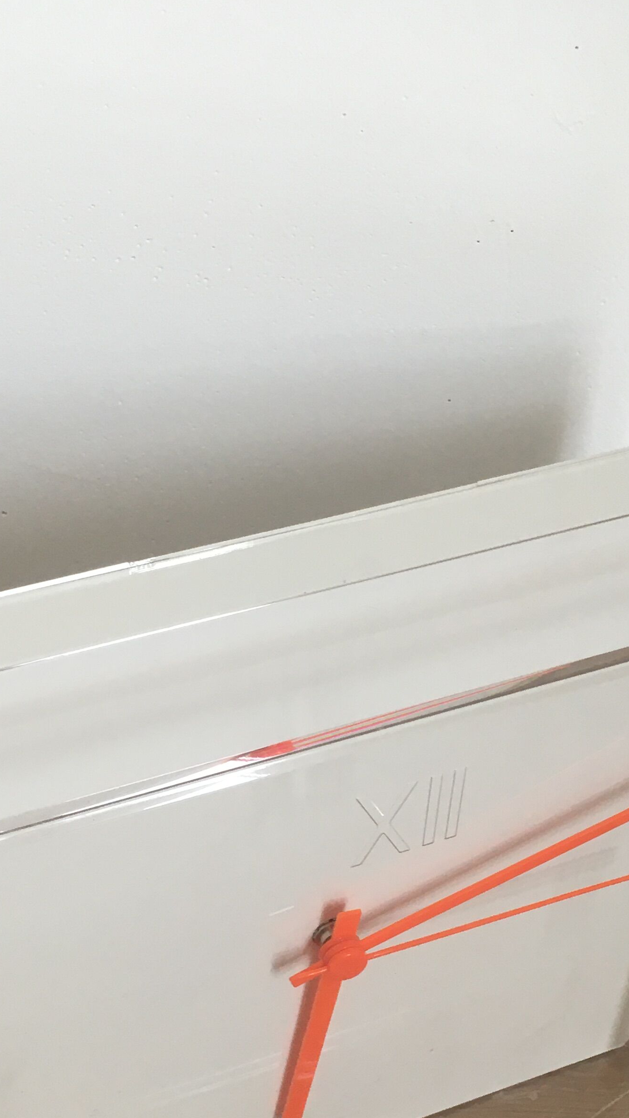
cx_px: 355
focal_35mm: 54
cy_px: 830
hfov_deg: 22.2
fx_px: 1601
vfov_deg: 37.6
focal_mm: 4.15
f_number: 2.2
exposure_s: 1/33
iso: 40
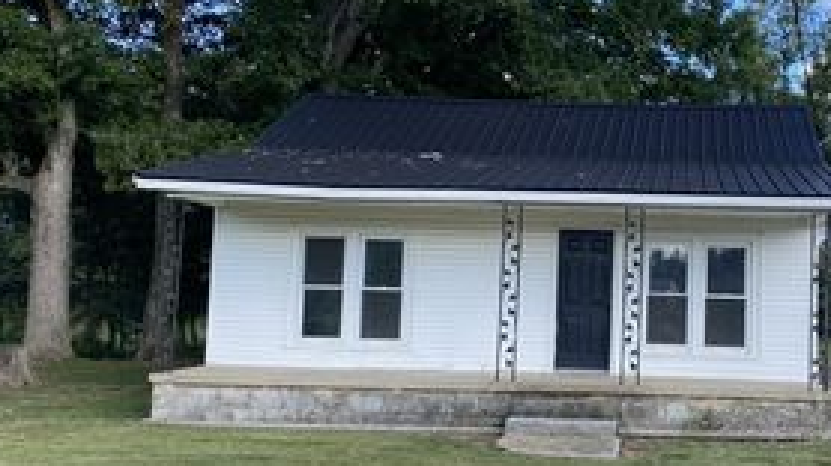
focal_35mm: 51
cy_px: 205
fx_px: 1123
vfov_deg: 23.4
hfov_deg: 39.2
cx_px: 652
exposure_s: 1/681
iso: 32
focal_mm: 4.25
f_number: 1.8
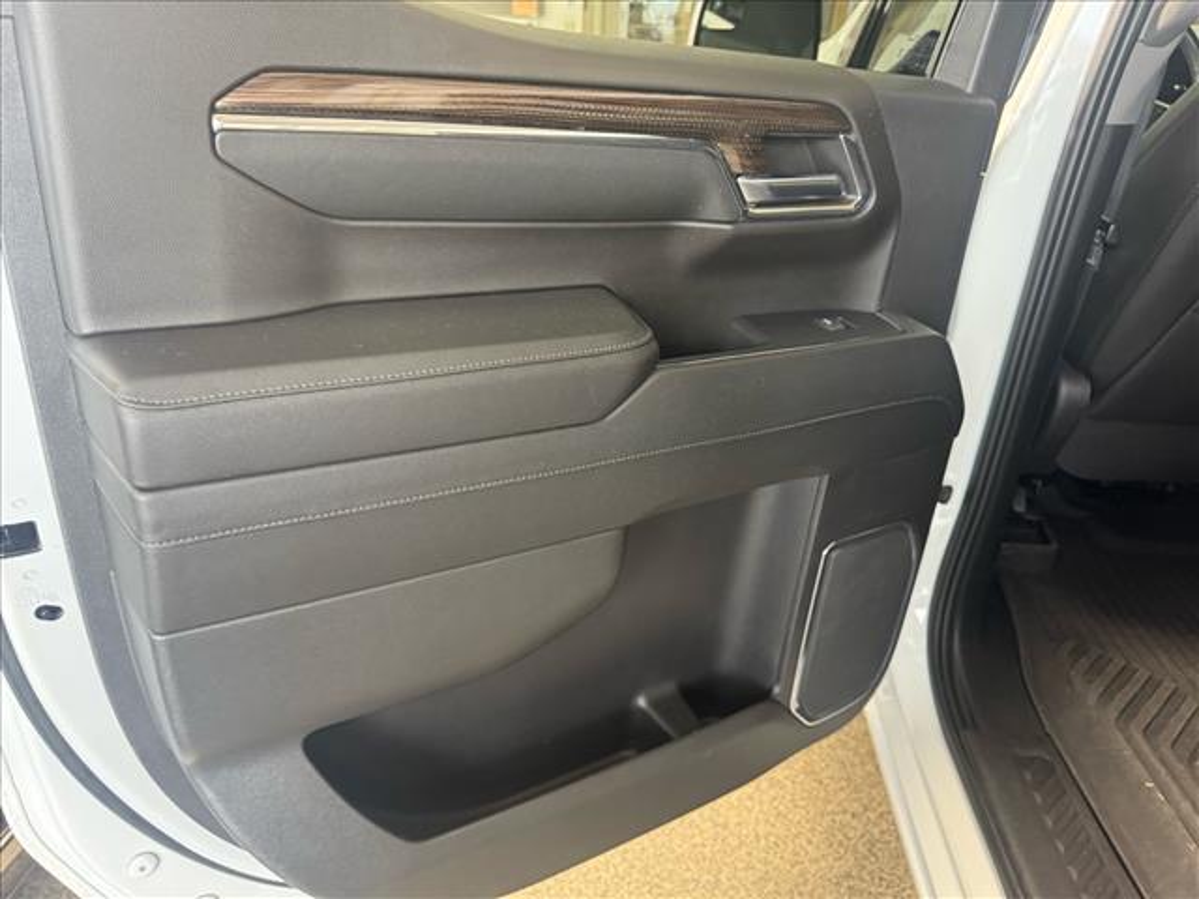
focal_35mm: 24
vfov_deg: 56.8
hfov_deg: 71.6
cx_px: 600
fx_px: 831
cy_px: 450
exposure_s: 1/60
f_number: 1.78
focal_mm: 6.76
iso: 500
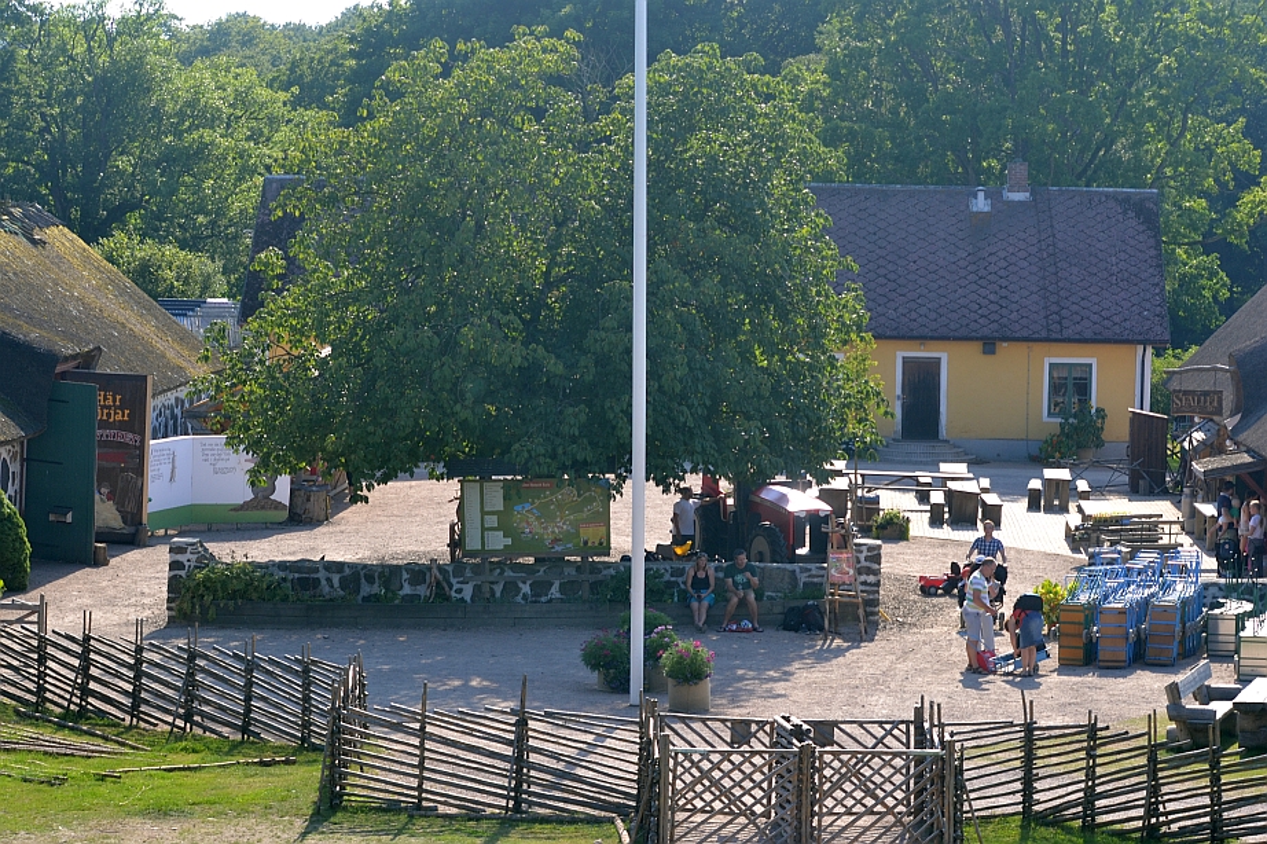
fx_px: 3694
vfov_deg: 13.0
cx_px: 634
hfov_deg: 19.5
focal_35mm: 105
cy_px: 422
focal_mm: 70
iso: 280
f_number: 5.6
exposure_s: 1/500
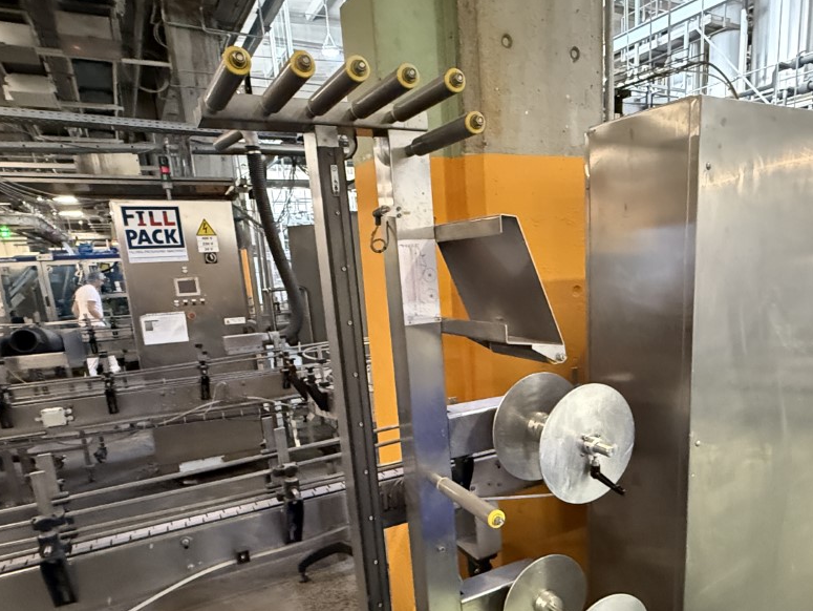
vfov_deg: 52.1
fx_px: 611
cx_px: 498
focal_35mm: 26
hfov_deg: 66.5
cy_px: 409
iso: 1250
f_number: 2.2
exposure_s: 1/50
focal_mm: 2.22
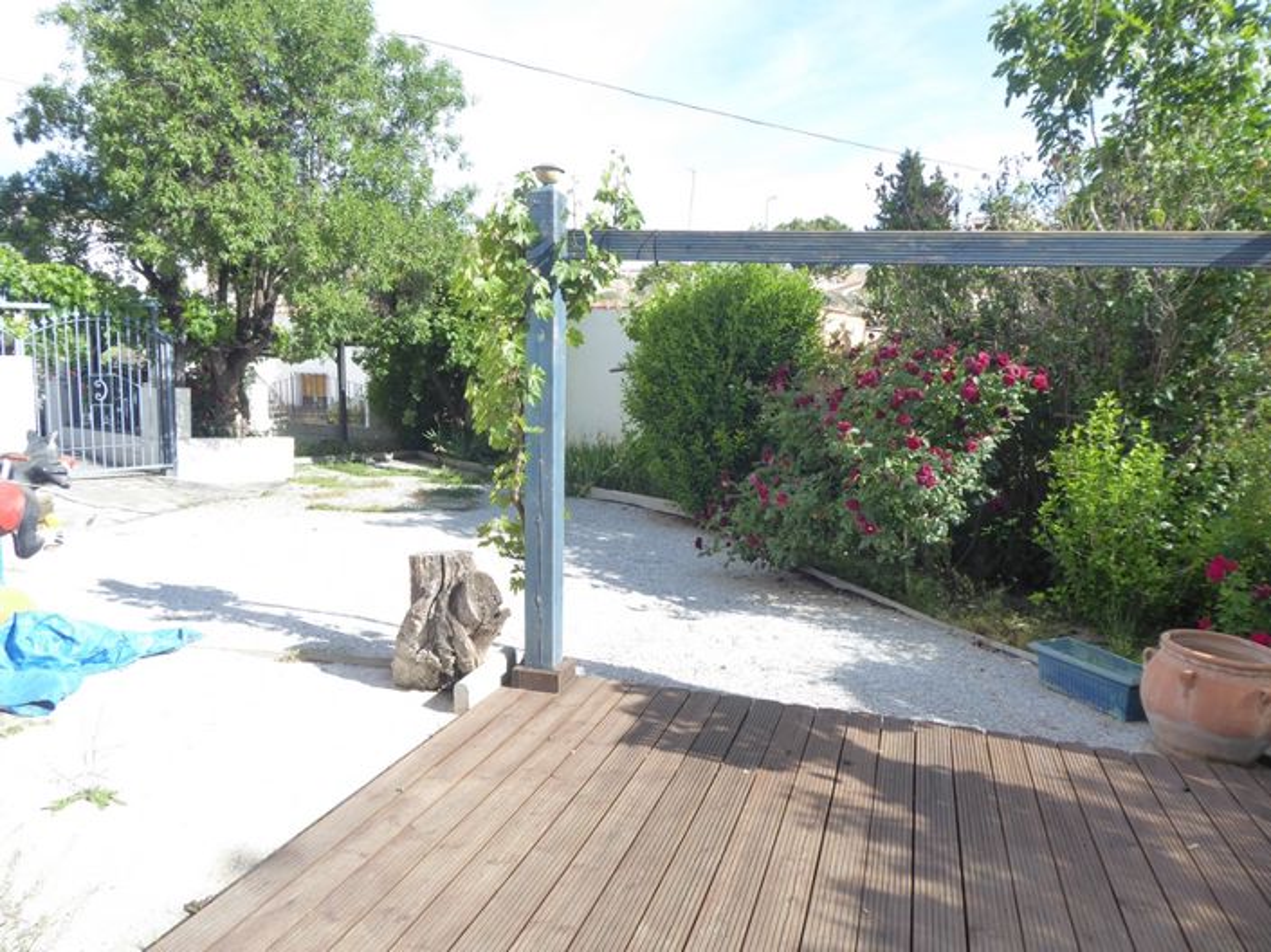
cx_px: 636
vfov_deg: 54.8
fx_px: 917
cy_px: 476
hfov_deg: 69.4
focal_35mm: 25
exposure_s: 1/250
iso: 125
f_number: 3.3
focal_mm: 4.3
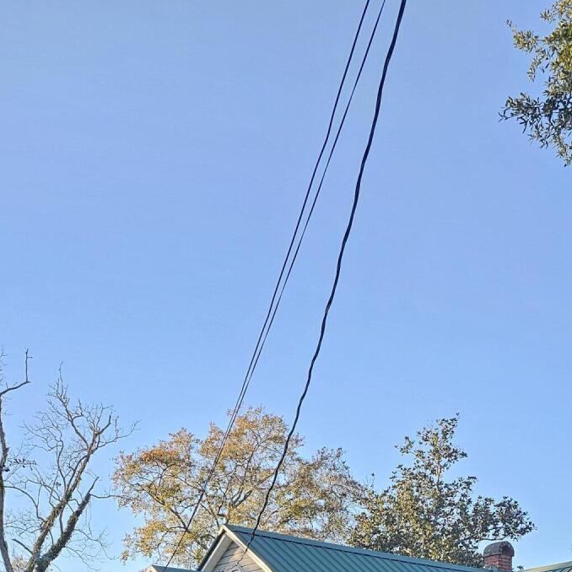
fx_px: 1122
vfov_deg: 23.5
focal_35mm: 60
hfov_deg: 28.5
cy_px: 833
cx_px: 348
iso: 20
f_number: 1.7
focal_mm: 6.3
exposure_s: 1/180
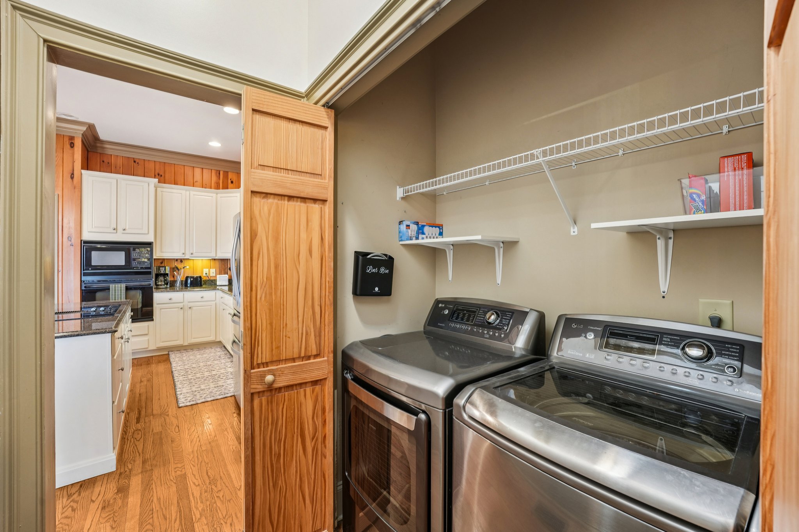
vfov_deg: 81.2
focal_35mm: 14
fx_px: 311
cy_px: 266
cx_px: 400
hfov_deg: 104.3
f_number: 8
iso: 320
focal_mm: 14
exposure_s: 1/2.5
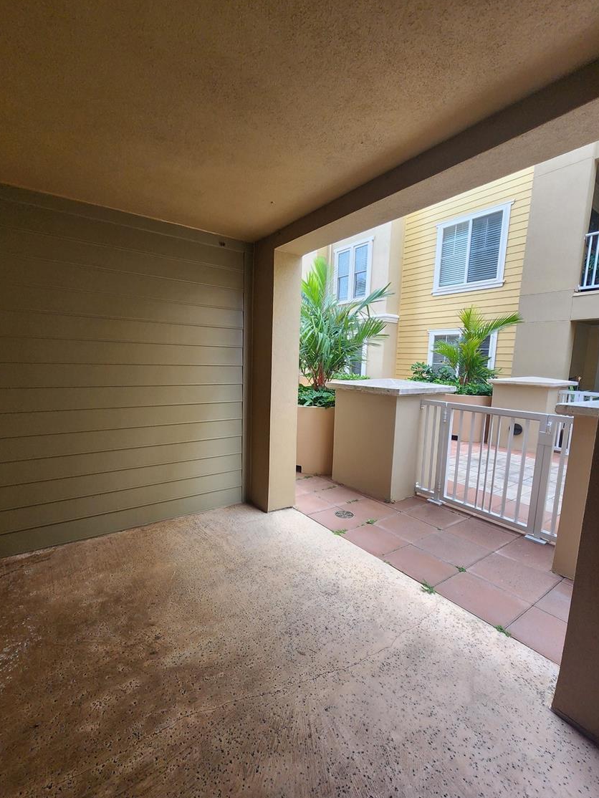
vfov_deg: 102.0
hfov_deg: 85.7
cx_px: 294
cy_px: 402
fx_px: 323
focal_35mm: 14
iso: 160
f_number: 2.2
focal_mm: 2.2
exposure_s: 1/60
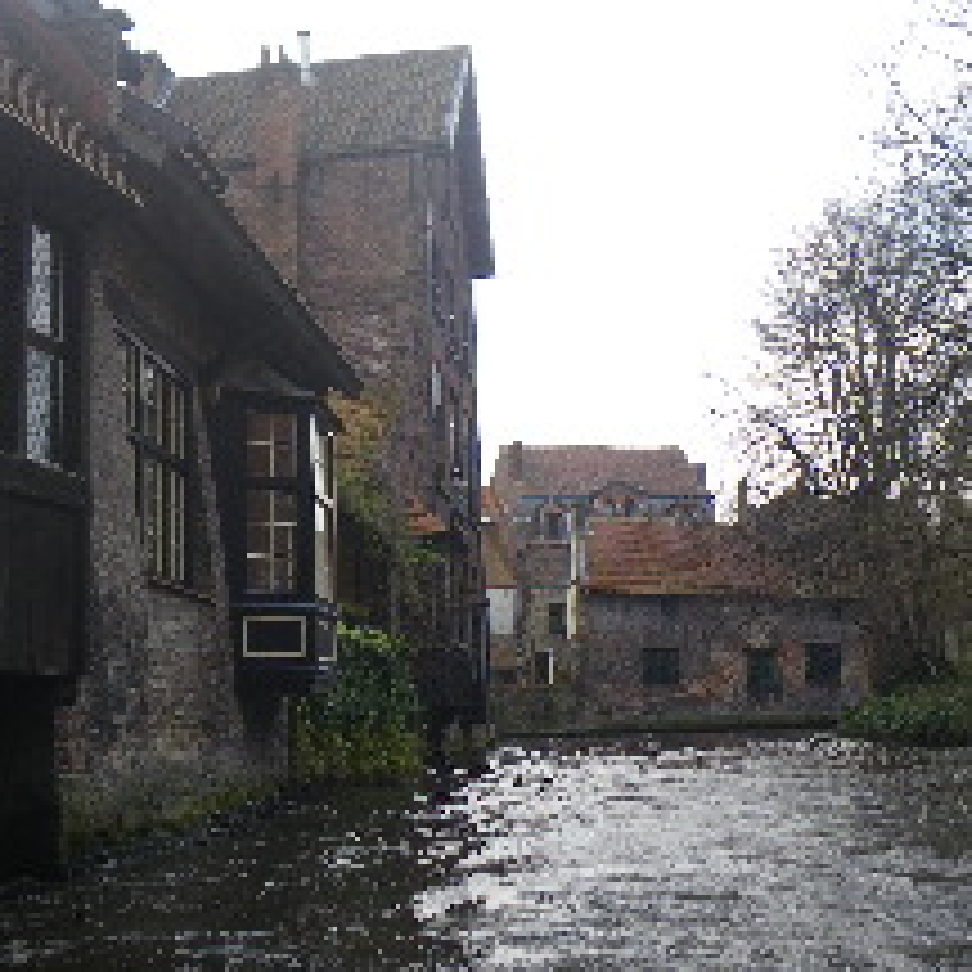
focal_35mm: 44
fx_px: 1398
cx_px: 338
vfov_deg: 38.3
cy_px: 531
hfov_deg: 38.0
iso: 50
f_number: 3.5
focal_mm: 5
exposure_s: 1/200
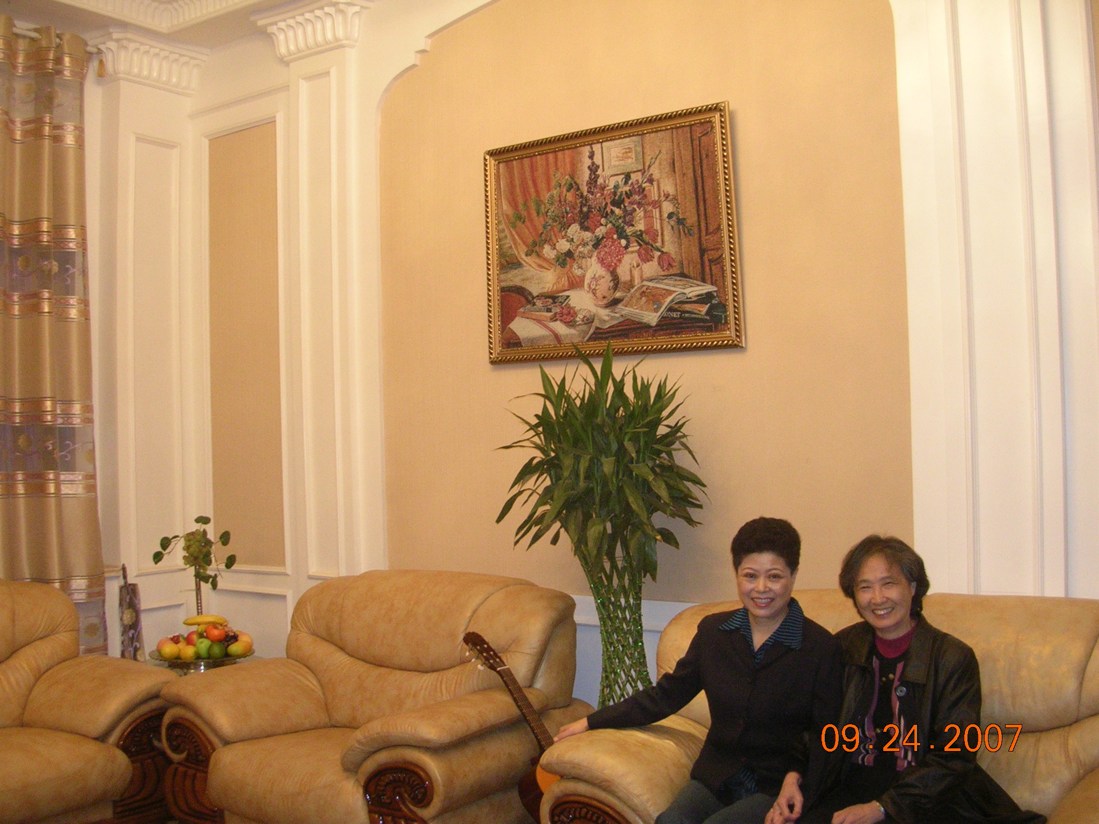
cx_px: 550
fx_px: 1206
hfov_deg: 49.0
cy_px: 412
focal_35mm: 38
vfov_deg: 37.7
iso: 150
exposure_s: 1/30.1
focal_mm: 5.8
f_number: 2.8
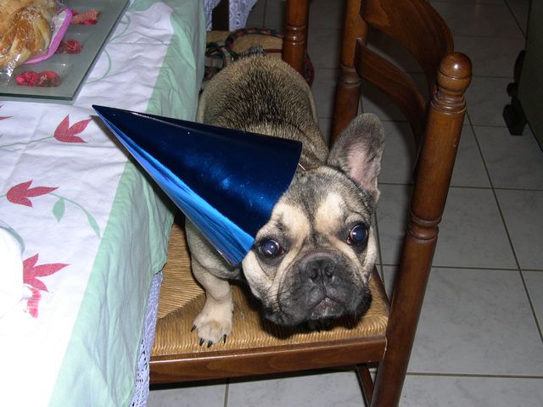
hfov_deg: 40.4
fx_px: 737
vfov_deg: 30.9
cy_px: 204
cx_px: 272
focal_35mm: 47
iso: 100
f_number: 3.1
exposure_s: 1/60
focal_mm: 10.1
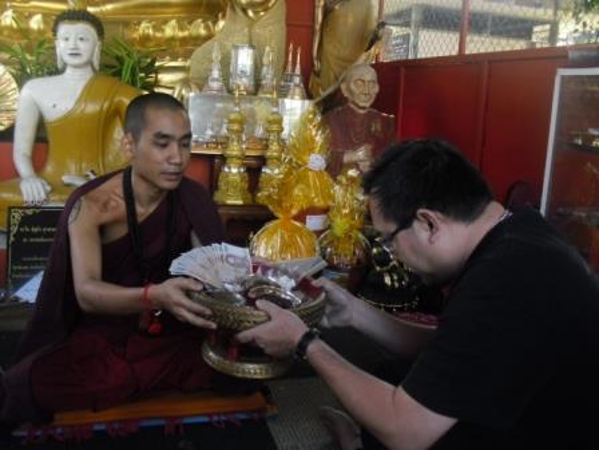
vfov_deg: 39.7
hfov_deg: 51.4
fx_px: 623
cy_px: 225
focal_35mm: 36
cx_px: 300
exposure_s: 1/100
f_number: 3.1
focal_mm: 6.3
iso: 200
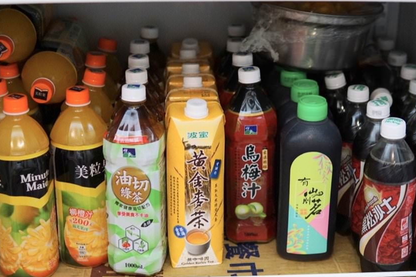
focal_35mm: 54
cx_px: 231
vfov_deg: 25.0
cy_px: 165
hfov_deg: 36.8
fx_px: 624
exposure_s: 1/160
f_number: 2.2
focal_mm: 30
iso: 1600
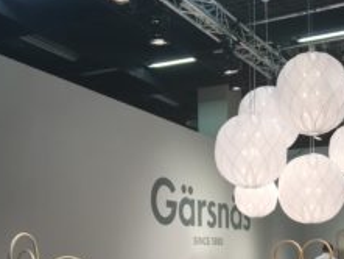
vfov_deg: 25.7
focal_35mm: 55
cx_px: 282
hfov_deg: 33.8
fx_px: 547
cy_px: 236
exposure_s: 1/100
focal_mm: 4.15
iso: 32
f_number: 2.2
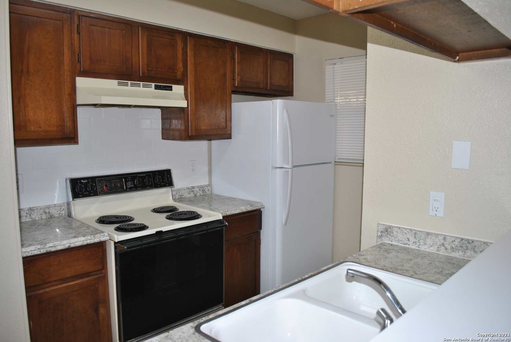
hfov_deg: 67.3
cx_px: 256
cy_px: 171
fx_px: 384
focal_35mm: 27
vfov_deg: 48.1
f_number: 3.5
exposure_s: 1/60
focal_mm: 18
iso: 200
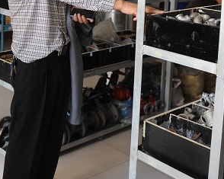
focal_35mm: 61
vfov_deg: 23.5
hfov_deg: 30.2
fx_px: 404
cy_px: -15
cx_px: 44
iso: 400
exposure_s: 1/80
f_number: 2.8
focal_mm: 24
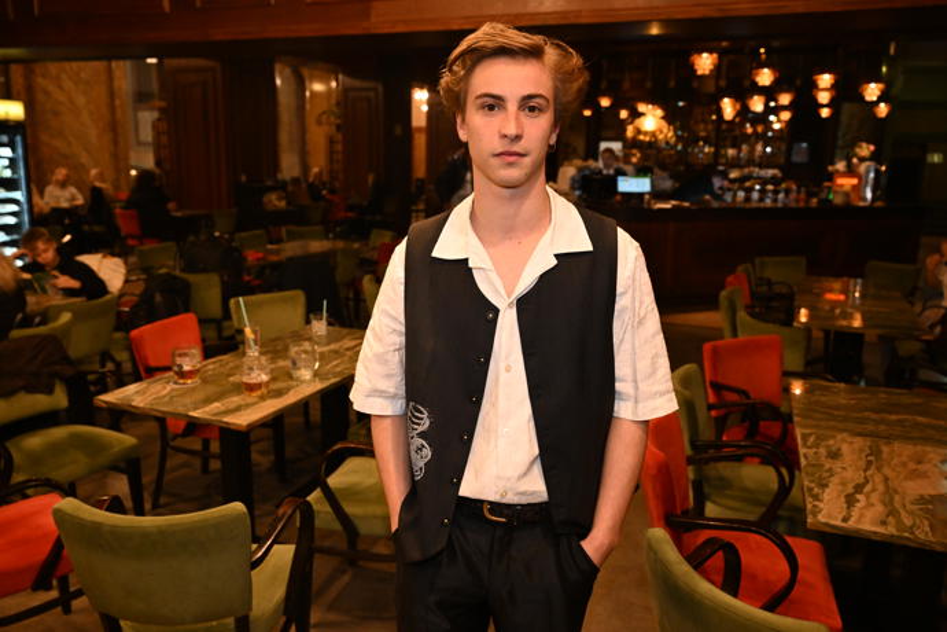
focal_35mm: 29
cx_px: 474
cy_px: 316
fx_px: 763
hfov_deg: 63.7
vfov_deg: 45.0
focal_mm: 29
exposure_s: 1/160
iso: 4000
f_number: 4.5
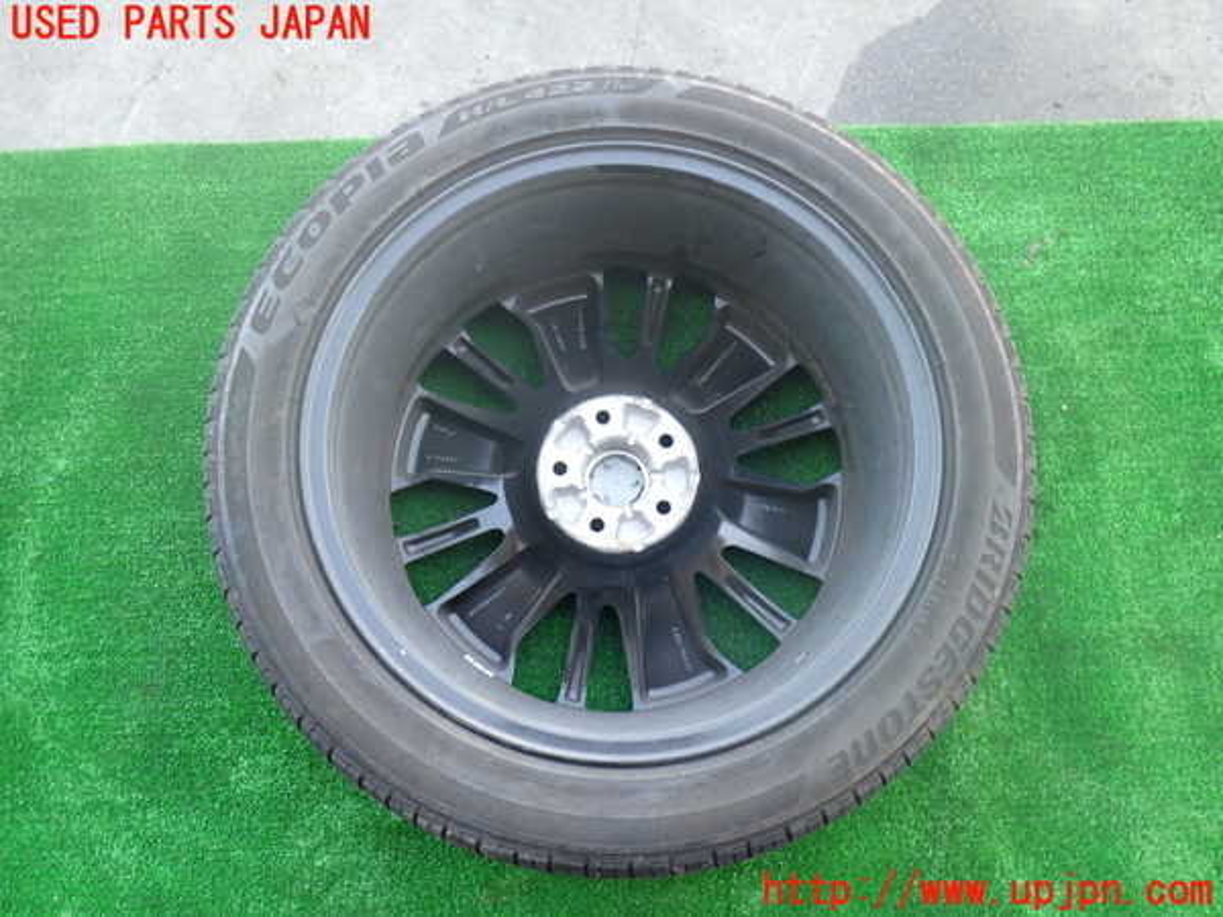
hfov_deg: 60.0
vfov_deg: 46.8
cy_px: 458
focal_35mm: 30
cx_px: 612
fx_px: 1060
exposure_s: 1/80
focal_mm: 5.4
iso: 200
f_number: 2.3
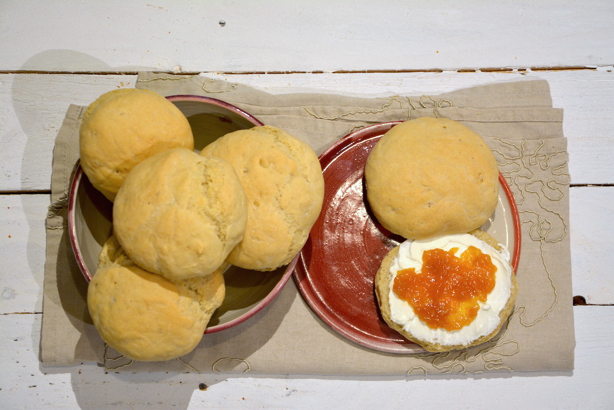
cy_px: 205
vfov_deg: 17.5
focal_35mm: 78
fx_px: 1331
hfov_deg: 26.0
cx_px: 307
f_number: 5
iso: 800
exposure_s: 1/30
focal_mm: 52
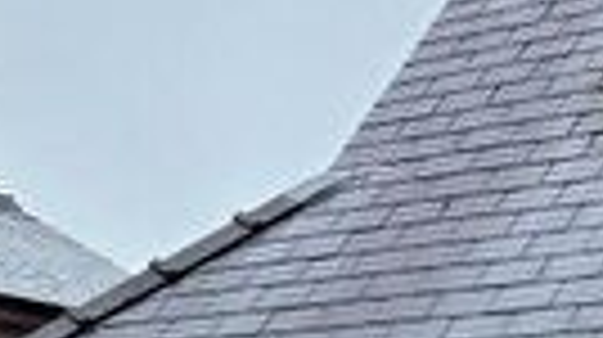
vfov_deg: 8.1
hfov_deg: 12.4
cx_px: -688
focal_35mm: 148
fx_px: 2364
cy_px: 340
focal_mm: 5.1
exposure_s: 1/684
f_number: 1.6
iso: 50
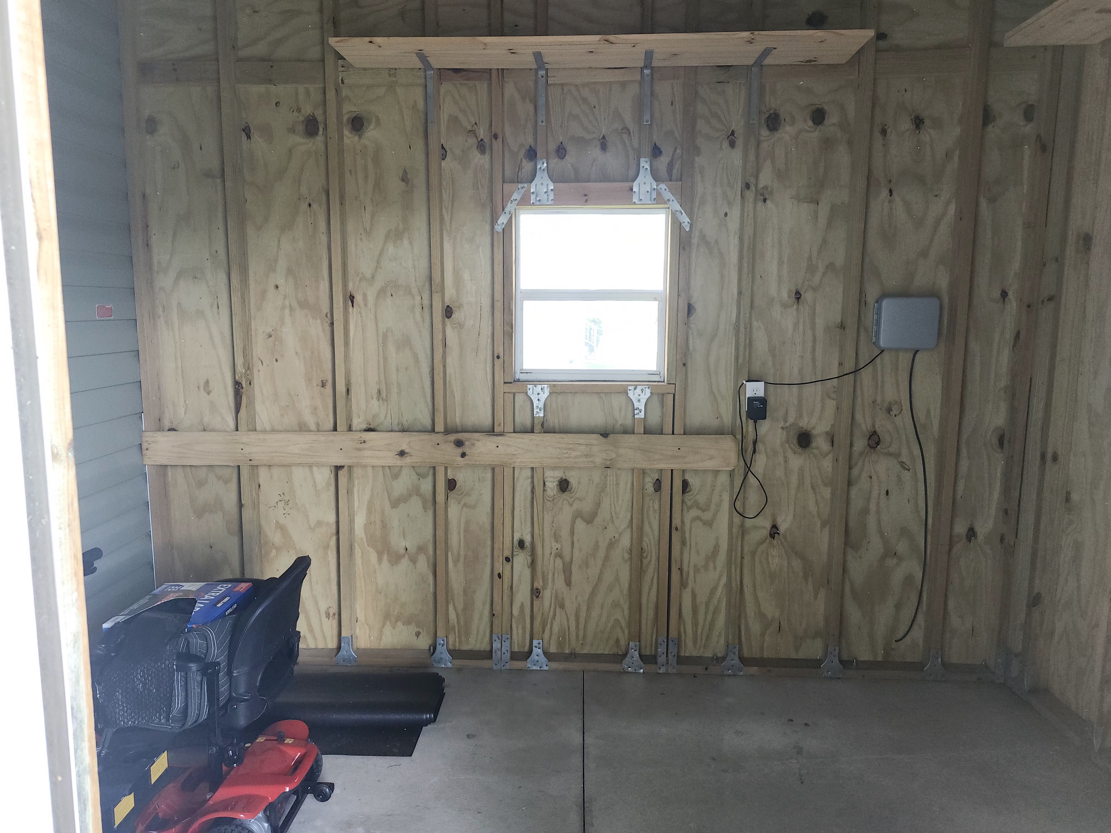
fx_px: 738
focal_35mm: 23
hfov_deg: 73.9
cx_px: 556
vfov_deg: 58.9
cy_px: 416
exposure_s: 1/120
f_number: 1.8
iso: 160
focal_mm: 5.54
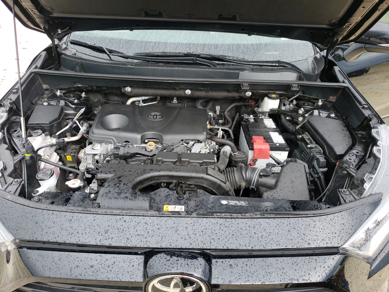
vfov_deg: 53.1
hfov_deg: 67.3
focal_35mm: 26
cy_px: 146
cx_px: 194
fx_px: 292
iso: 50
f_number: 1.5
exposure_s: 1/182
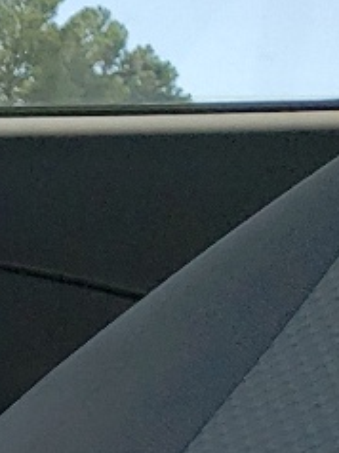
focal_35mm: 175
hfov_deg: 6.6
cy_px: 794
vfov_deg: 10.7
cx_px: -1053
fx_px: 2289
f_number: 1.5
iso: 50
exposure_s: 1/1250
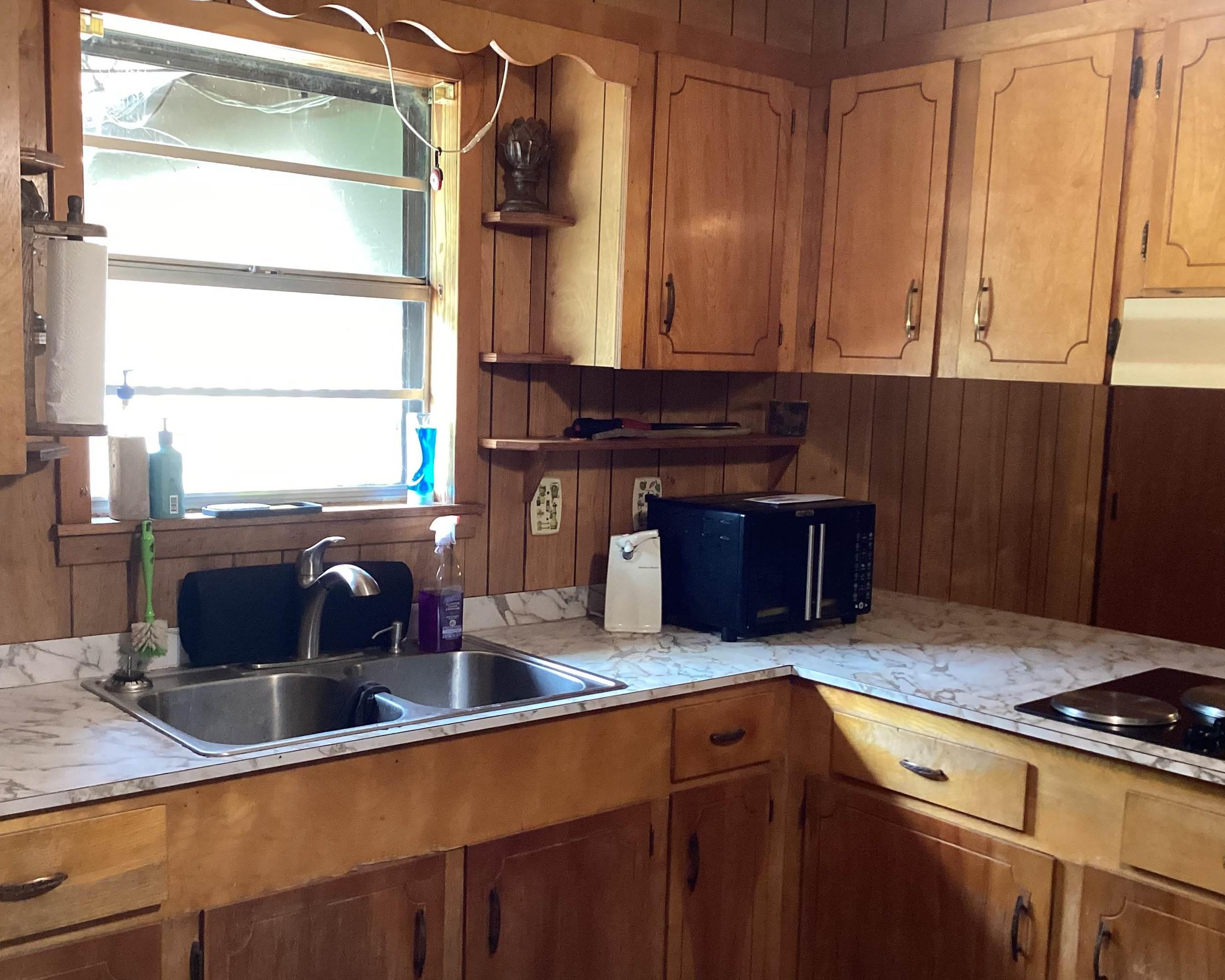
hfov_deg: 50.2
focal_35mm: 36
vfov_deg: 41.1
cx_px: 559
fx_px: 1305
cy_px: 526
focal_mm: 3.3
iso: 200
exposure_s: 1/50
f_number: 2.4
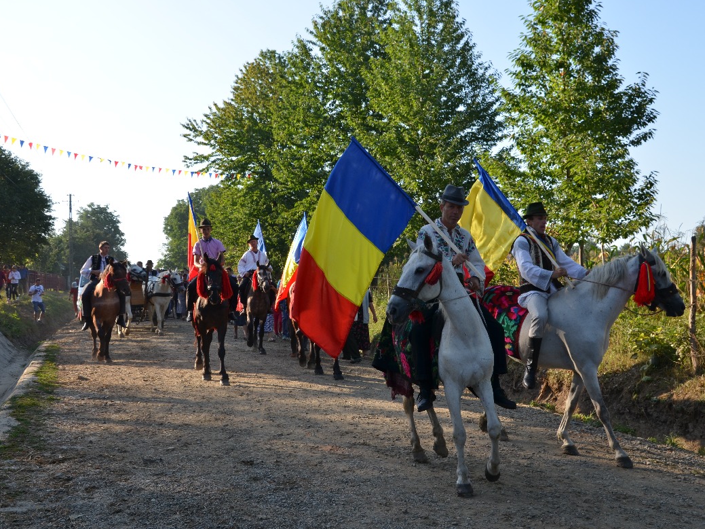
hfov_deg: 45.2
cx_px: 380
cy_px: 264
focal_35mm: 42
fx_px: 846
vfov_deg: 34.7
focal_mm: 25
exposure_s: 1/250
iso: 200
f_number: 8
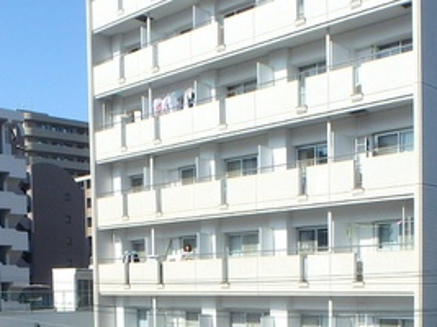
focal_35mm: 55
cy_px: 326
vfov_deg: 25.3
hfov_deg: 34.9
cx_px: 252
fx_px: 694
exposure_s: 1/400
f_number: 6
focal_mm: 3.7
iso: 125
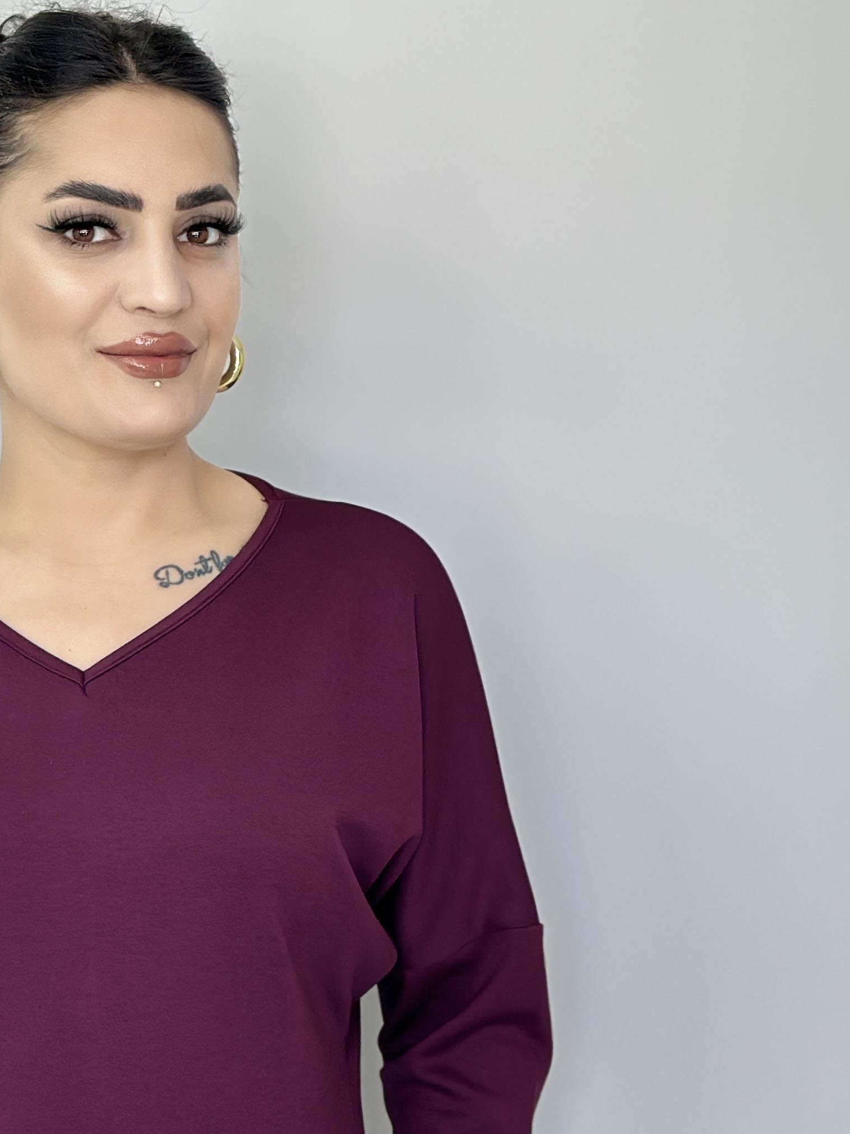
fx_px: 3110
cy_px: 687
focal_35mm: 95
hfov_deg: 15.4
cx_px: 131
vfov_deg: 20.6
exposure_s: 1/103
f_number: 1.78
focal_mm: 6.86
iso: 64
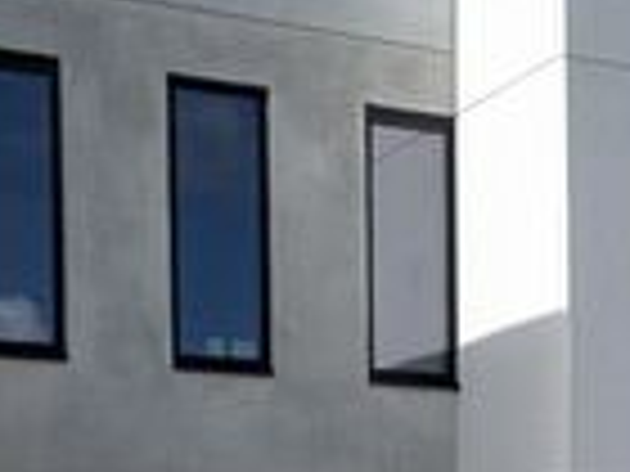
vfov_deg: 14.4
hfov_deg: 20.4
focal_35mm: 96
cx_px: 274
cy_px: 697
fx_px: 1747
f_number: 2.2
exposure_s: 1/3322
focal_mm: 1.83
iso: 53
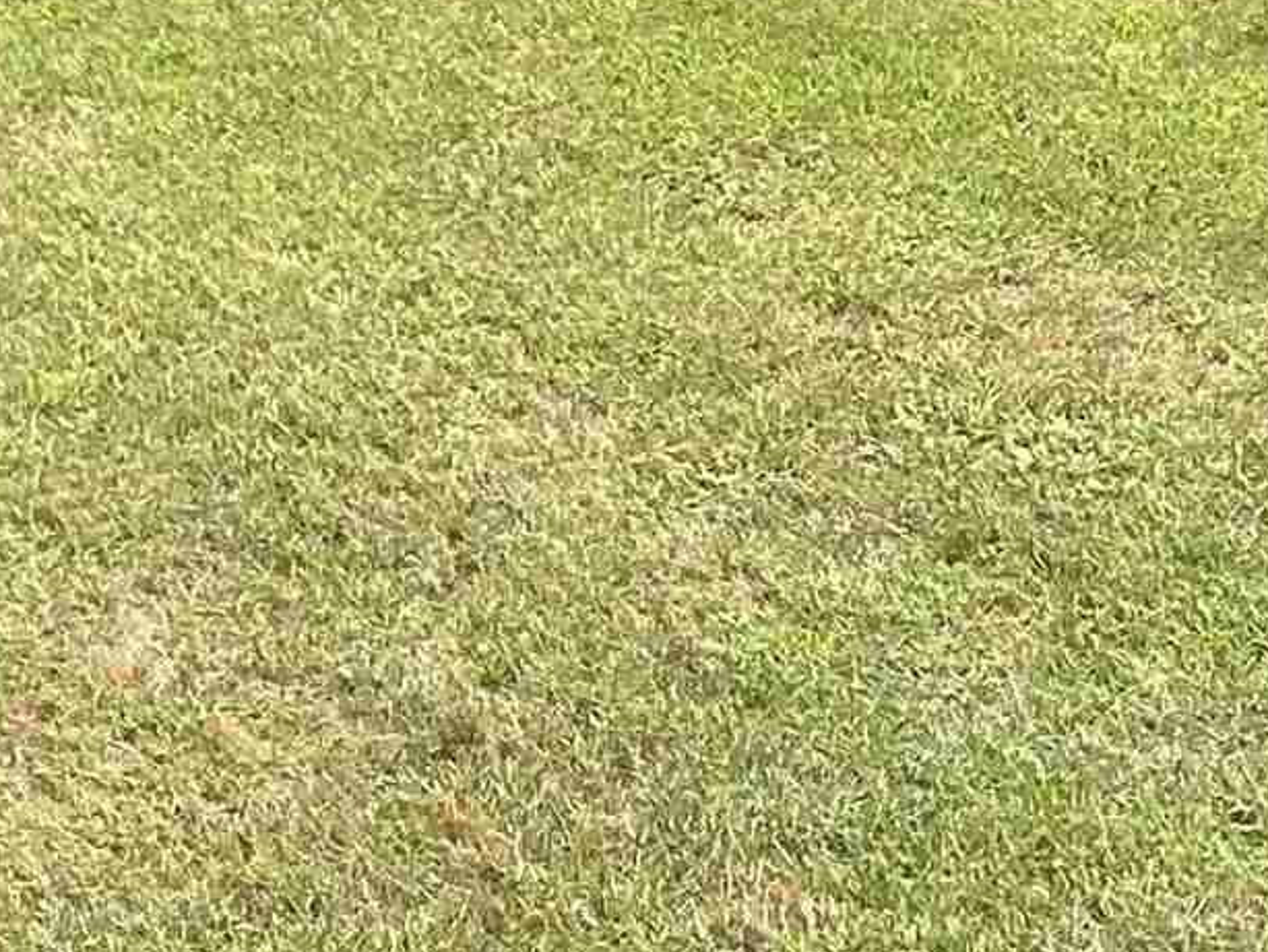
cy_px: -985
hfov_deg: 14.5
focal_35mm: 130
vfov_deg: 10.4
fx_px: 4764
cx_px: -388
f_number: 1.8
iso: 32
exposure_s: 1/1053
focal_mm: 4.25
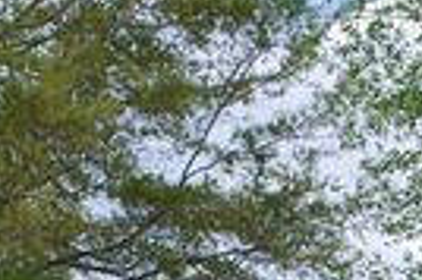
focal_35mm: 191
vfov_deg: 7.0
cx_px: 328
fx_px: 2236
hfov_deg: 10.8
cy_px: 508
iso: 100
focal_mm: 34
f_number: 8
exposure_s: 1/250
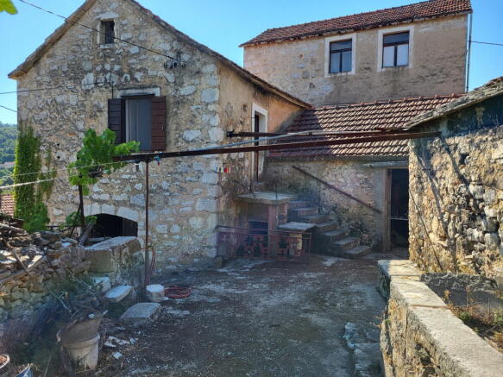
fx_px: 378
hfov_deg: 67.3
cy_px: 188
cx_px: 252
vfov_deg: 53.0
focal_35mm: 26
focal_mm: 5.4
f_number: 1.8
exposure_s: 1/1238
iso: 40
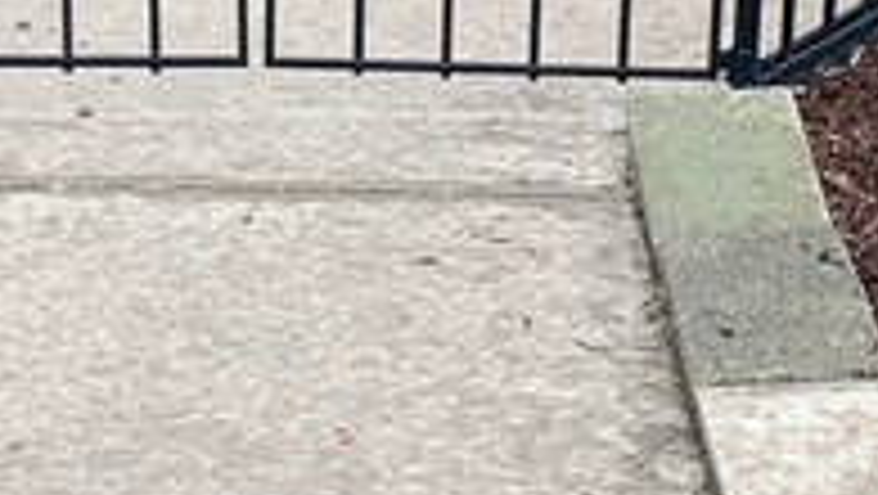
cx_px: 140
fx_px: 3471
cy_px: 202
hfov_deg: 14.3
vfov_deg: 8.2
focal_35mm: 149
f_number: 1.8
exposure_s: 1/232
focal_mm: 4.25
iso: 25
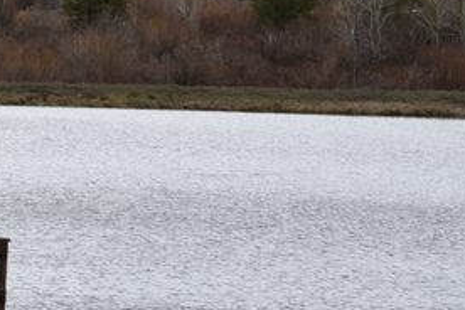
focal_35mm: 520
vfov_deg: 2.6
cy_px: -303
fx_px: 6716
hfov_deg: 3.9
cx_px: -361
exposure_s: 1/320
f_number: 9
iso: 100
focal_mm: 112
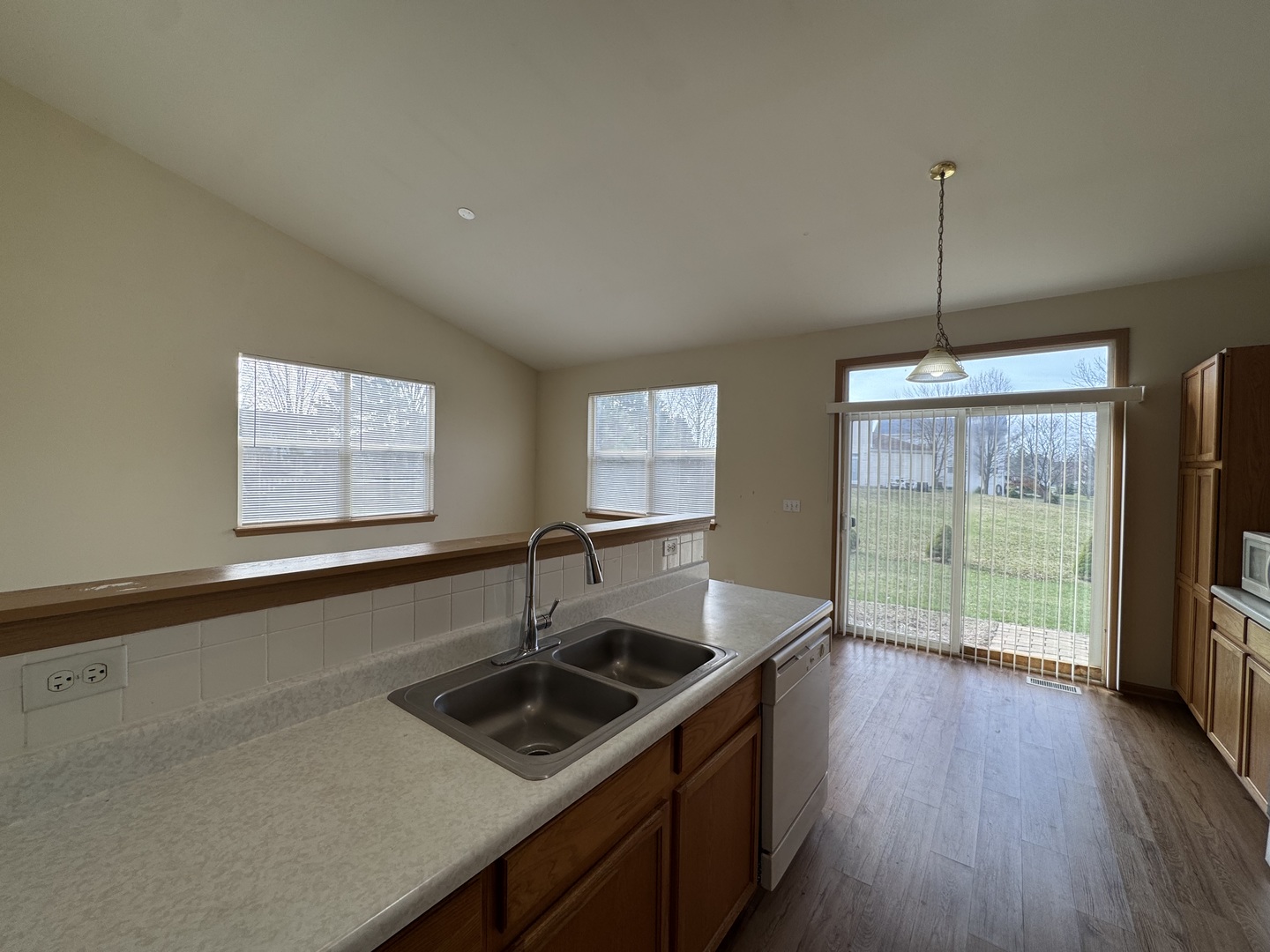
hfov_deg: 102.1
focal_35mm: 14
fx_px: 514
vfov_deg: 85.7
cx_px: 635
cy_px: 476
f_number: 2.2
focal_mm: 2.22
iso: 40
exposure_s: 1/217
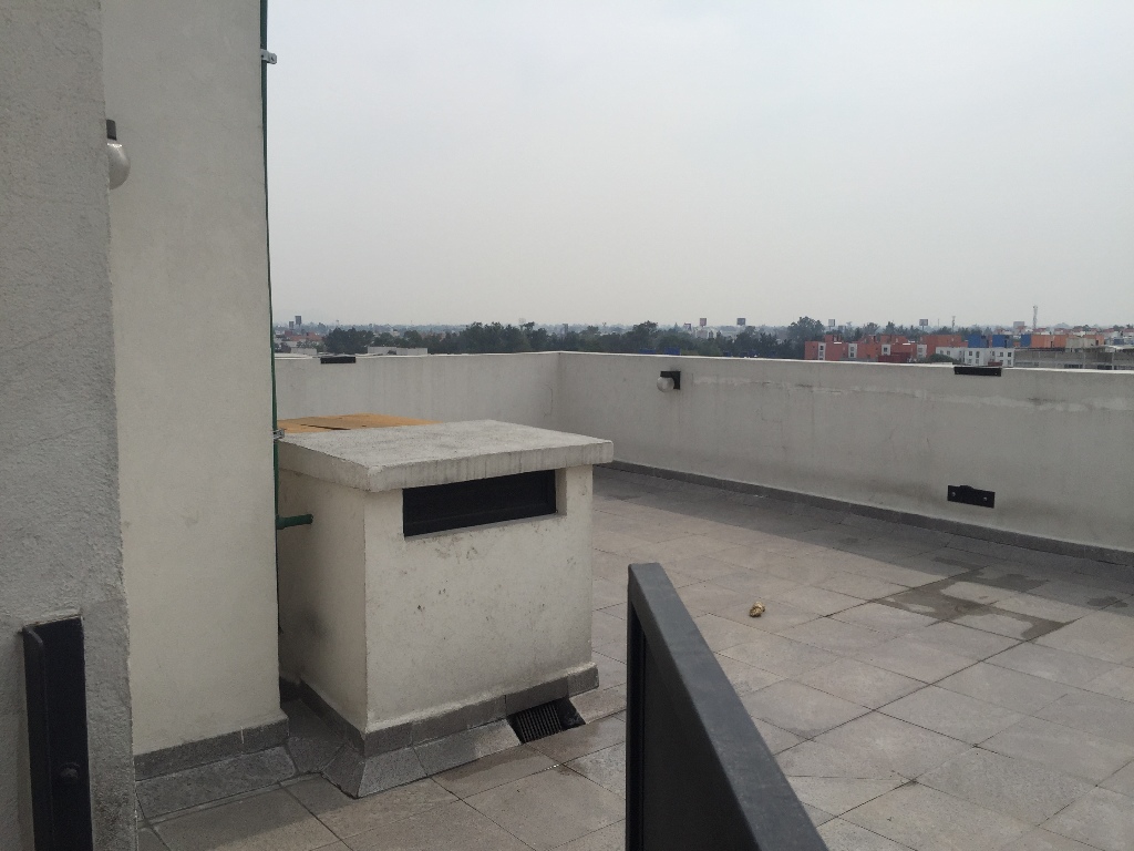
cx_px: 567
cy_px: 426
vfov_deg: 48.2
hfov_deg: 61.7
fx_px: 950
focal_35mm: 29
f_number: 2.2
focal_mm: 4.15
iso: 32
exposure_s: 1/4405
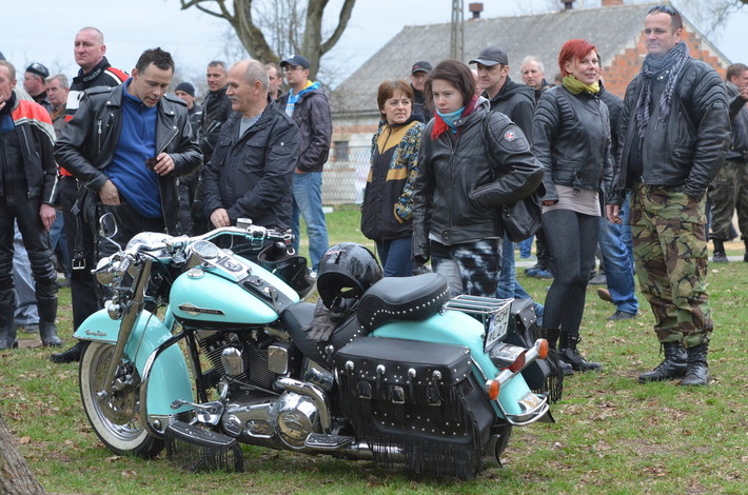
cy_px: 248
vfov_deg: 10.6
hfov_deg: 15.9
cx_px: 374
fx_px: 2674
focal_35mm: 129
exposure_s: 1/500
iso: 1600
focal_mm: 86
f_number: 5.6
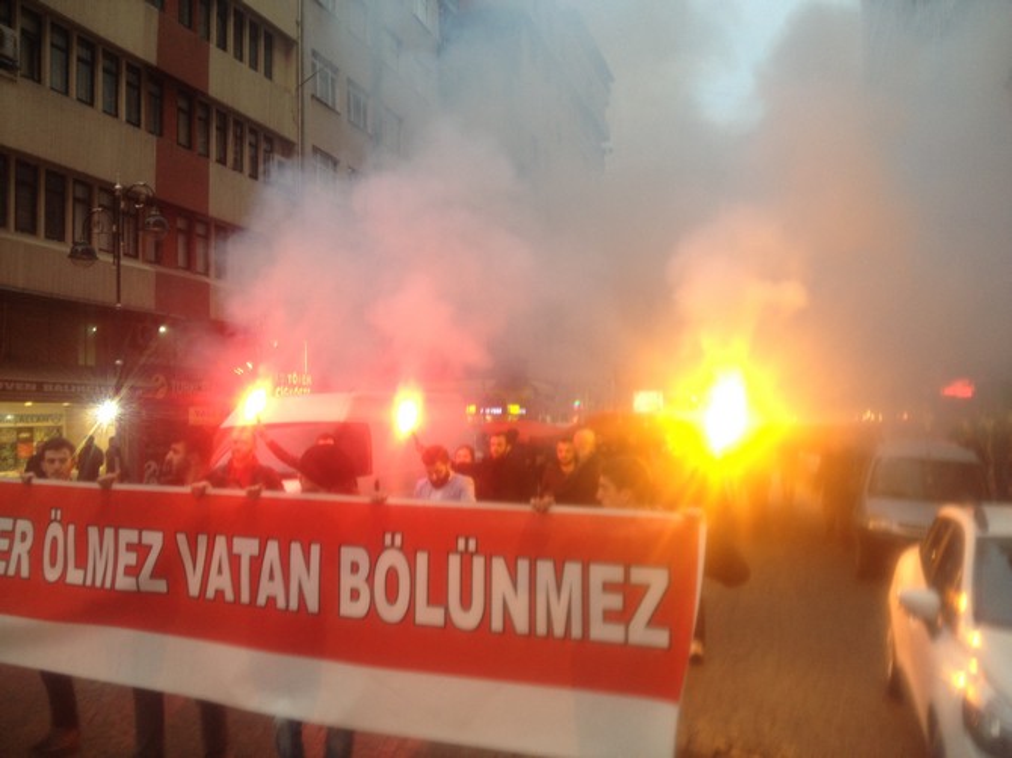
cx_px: 506
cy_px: 379
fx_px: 1023
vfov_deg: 40.7
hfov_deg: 52.6
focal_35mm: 35
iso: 50
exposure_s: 1/20
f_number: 2.4
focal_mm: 4.28
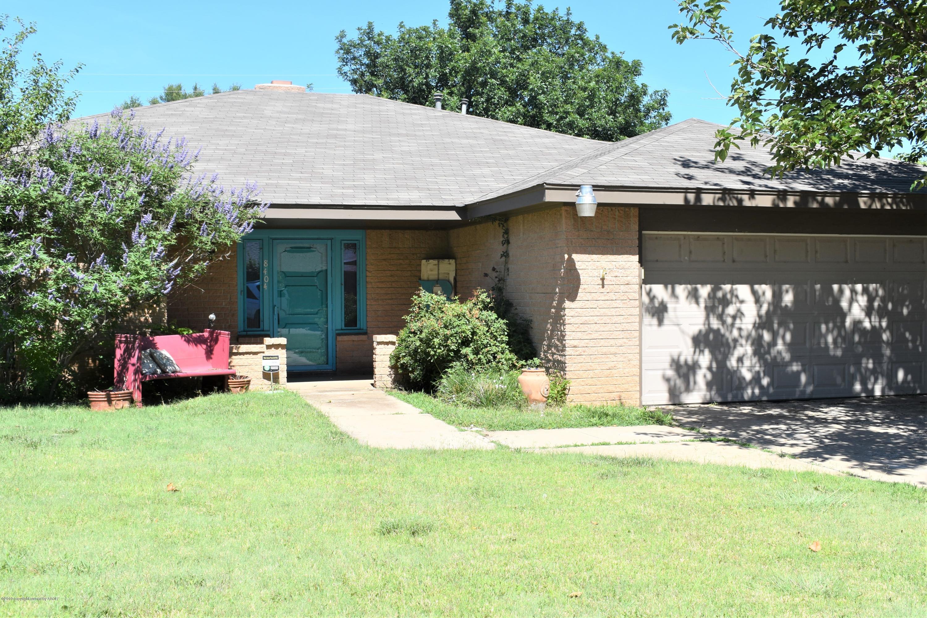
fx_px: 965
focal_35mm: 38
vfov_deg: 35.5
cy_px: 309
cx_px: 464
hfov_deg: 51.3
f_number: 8
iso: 100
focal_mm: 25
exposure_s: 1/250
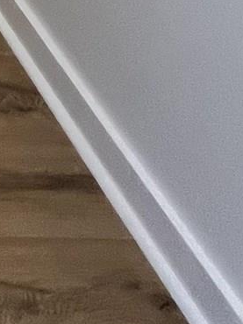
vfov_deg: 14.6
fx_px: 759
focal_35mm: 81
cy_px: -468
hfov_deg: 12.2
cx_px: -420
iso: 200
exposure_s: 1/120
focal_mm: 1.57
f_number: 1.8
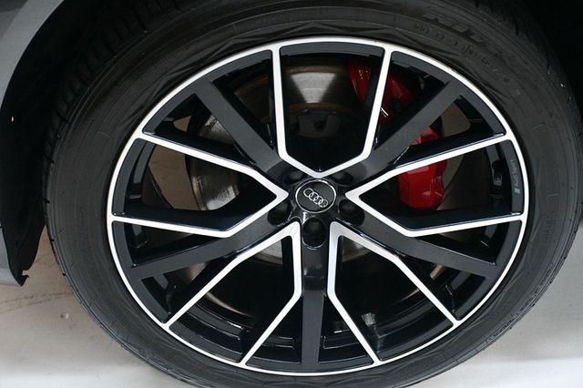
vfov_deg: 23.8
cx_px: 292
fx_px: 923
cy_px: 194
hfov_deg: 35.1
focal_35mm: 57
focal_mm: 38
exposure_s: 1/100
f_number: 4.2
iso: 3200
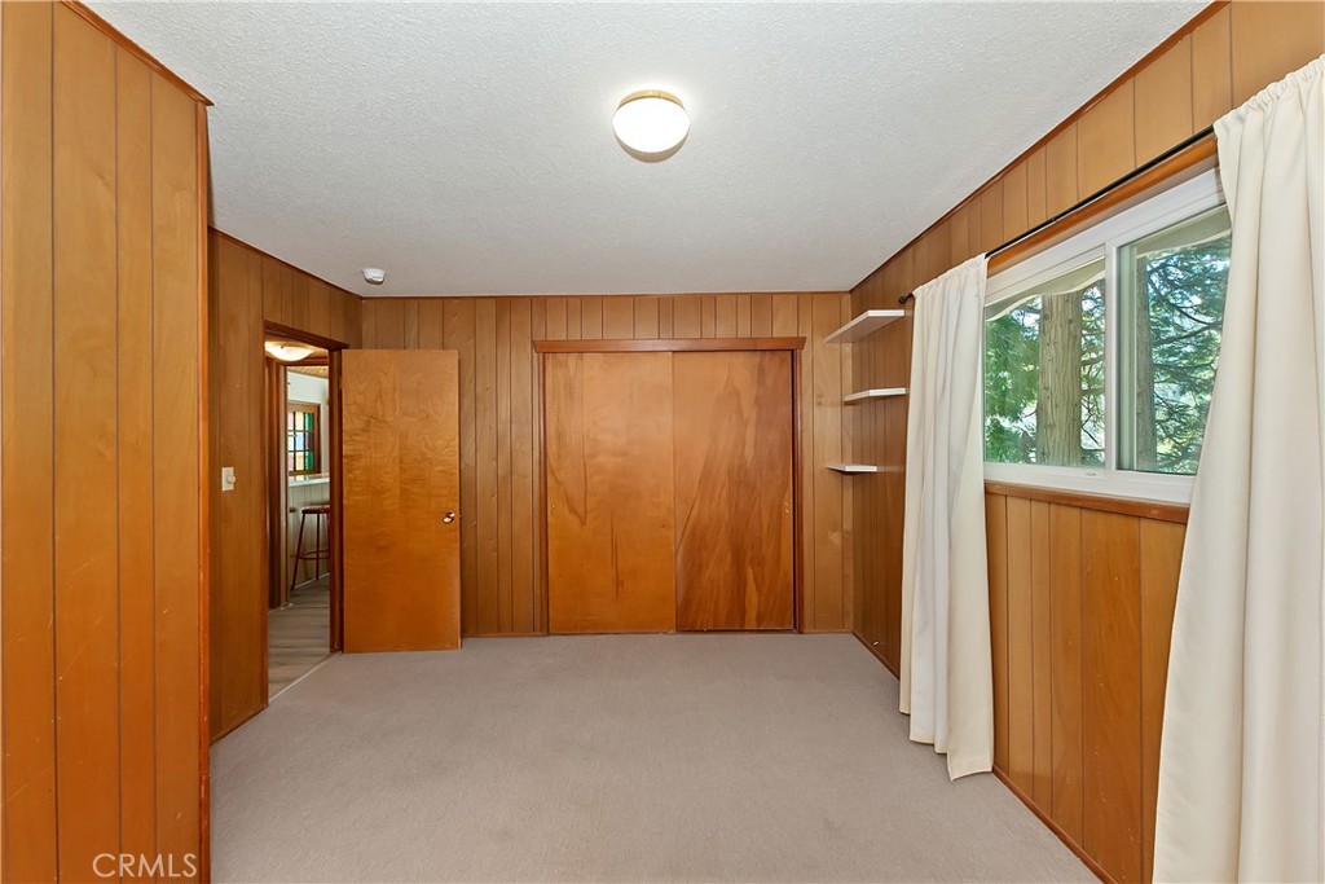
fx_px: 552
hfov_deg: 100.4
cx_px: 662
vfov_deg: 77.3
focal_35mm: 15
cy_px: 442
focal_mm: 10
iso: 400
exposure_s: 1/30
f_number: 8
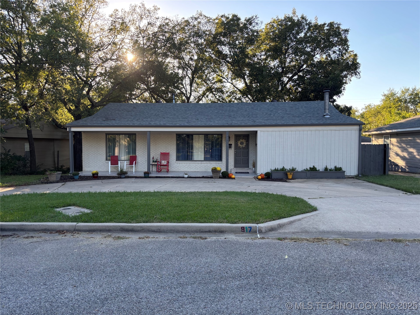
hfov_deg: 67.3
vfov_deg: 53.1
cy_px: 158
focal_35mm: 26
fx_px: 315
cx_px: 210
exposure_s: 1/396
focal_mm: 5.96
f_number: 1.6
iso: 50
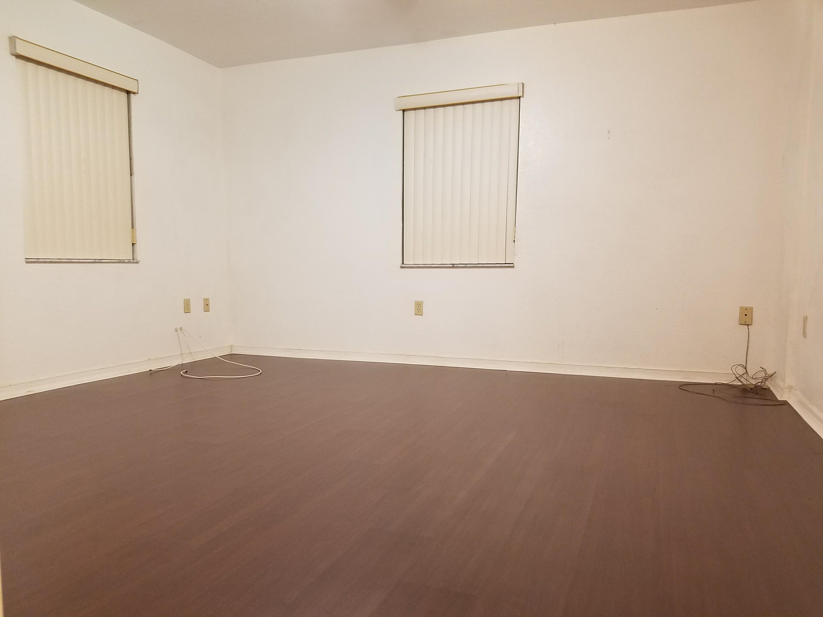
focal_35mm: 26
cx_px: 412
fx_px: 618
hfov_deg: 67.3
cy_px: 308
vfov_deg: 53.1
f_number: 1.7
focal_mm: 4.2
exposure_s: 1/24
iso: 125
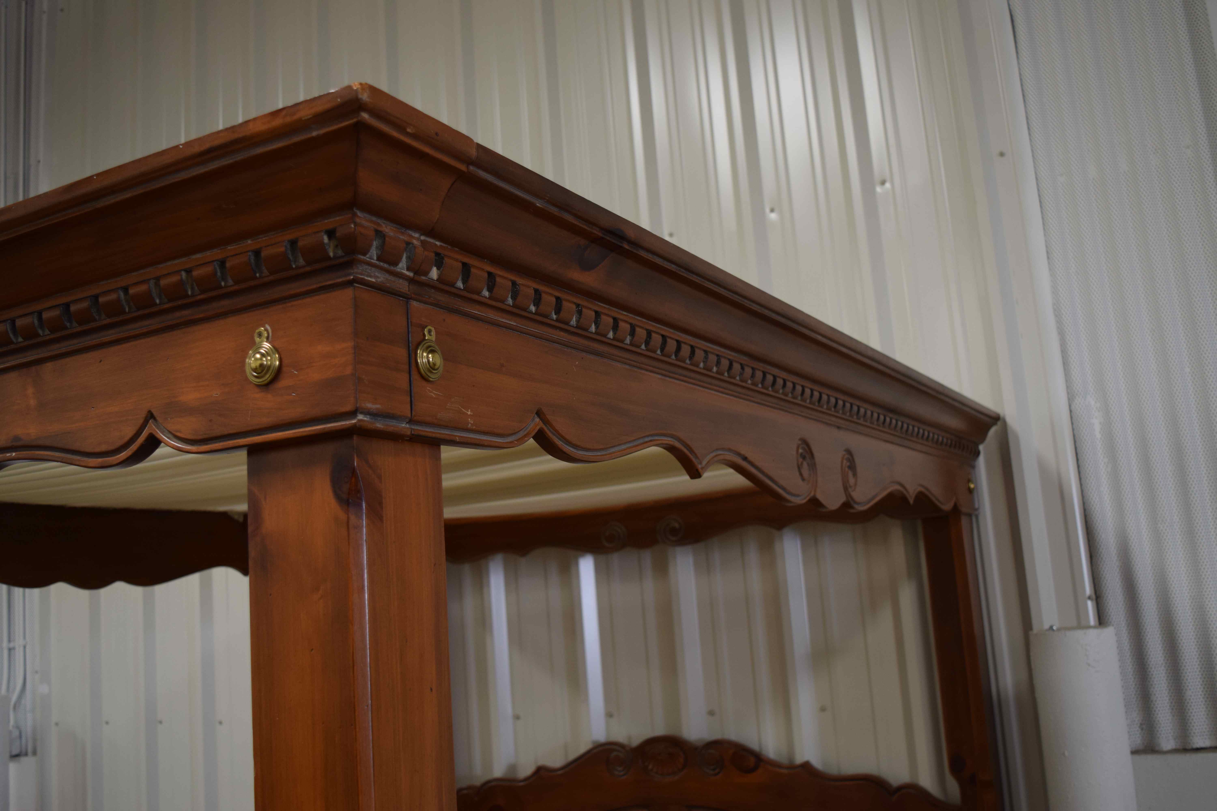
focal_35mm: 36
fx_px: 1217
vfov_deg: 36.9
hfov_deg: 53.1
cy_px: 406
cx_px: 608
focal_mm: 24
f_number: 4
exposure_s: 1/60
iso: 500
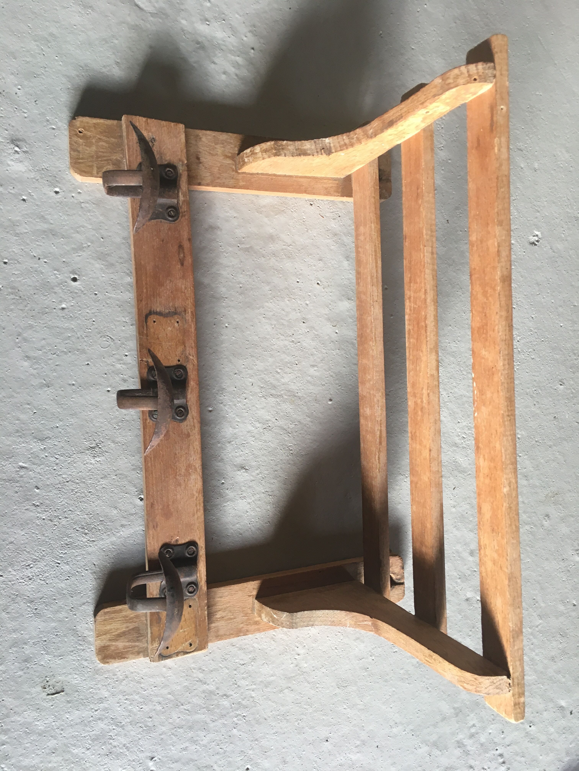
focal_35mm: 29
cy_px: 386
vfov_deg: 61.7
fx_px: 647
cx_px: 290
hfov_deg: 48.2
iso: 80
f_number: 2.2
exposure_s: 1/33
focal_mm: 4.15
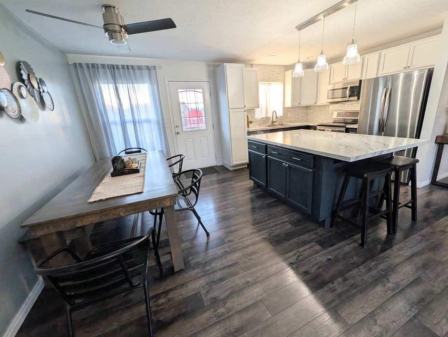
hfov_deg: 106.0
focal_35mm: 13
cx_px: 236
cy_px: 163
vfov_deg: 90.0
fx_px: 168
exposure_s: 1/120
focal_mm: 2.02
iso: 54
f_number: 1.7
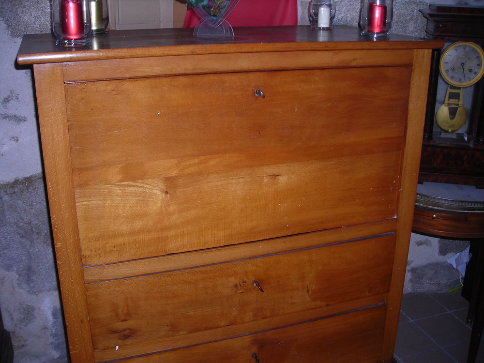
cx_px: 242
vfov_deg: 37.7
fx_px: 531
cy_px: 182
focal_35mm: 38
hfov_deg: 49.0
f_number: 3.2
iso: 60
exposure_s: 1/60.1
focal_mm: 6.3
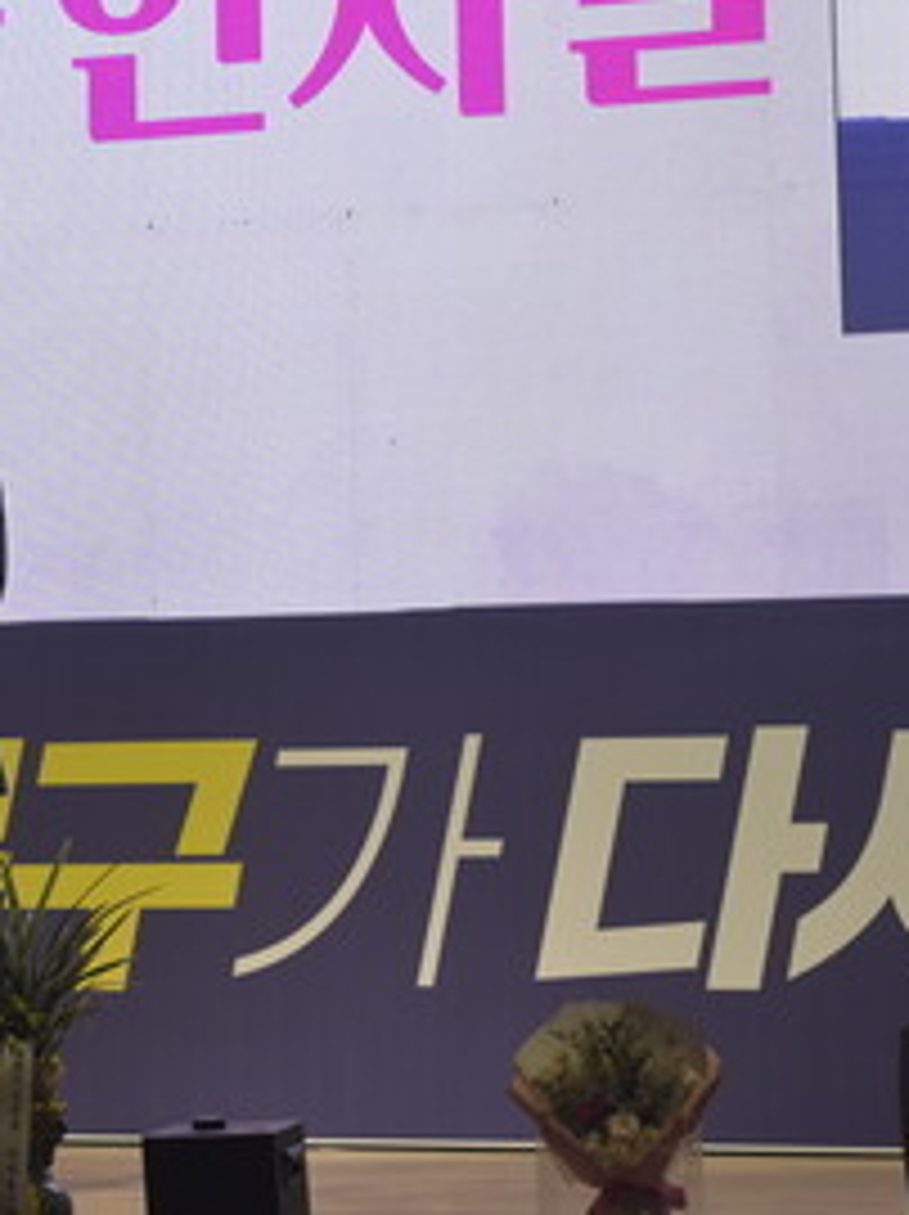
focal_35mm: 112
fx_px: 3928
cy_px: 524
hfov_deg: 12.5
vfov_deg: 17.6
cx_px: -459
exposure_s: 1/125
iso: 400
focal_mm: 50
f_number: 6.3
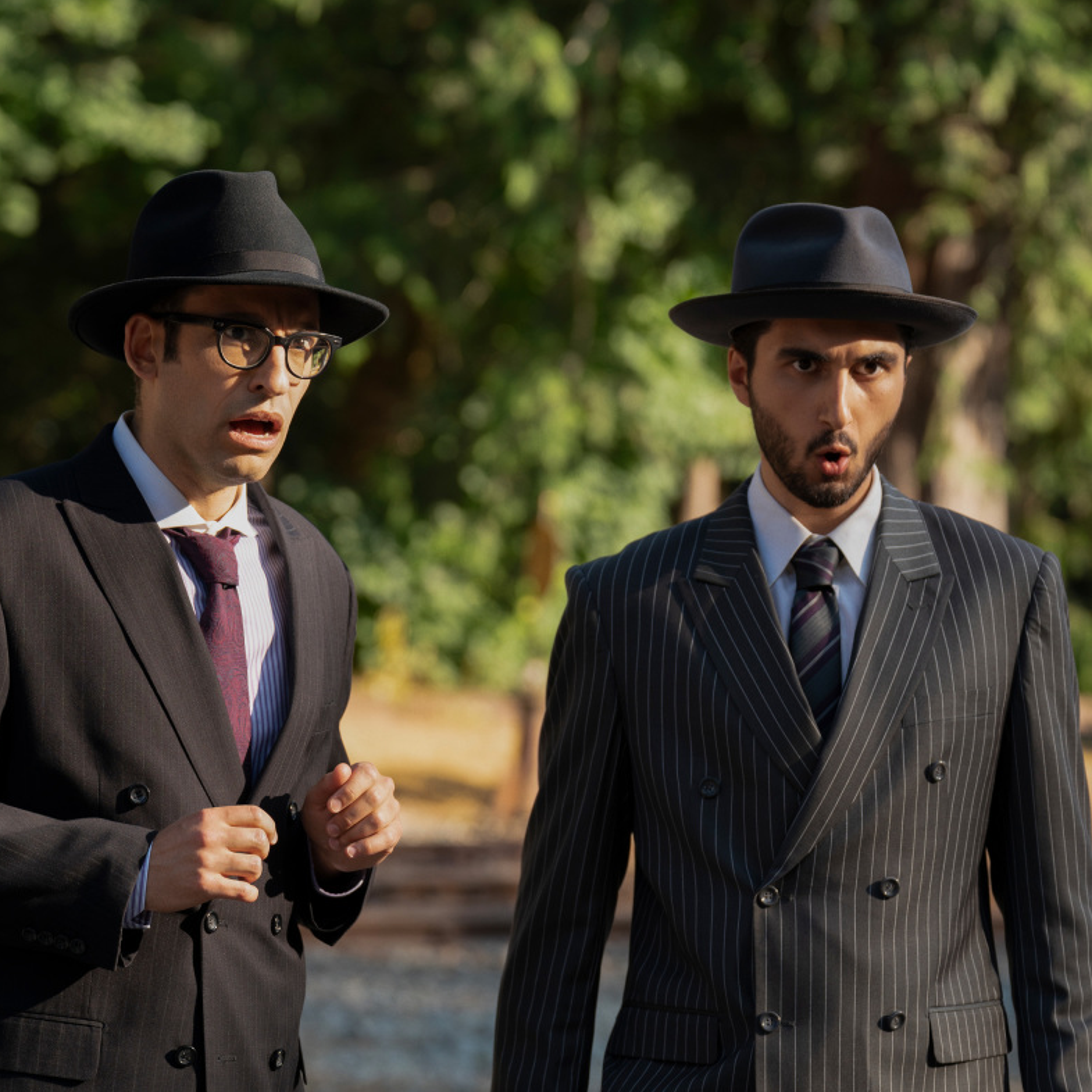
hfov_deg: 12.9
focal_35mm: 135
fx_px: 4818
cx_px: 447
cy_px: 552
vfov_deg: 12.9
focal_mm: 104
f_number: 4
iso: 100
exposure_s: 1/250
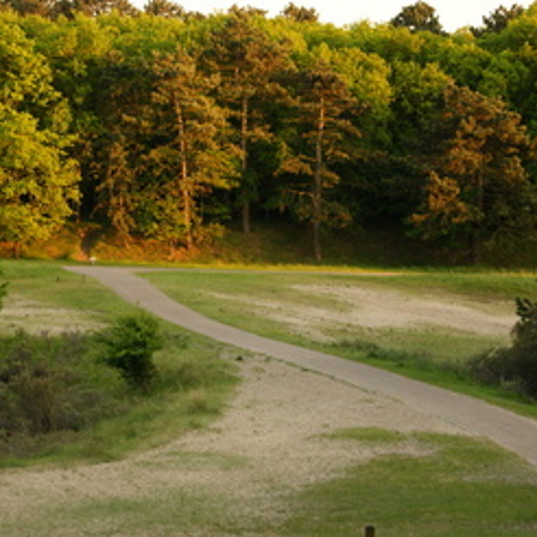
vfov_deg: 14.6
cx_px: 142
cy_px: 212
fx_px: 2089
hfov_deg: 14.6
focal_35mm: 119
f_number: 5.6
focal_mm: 50
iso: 400
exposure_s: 1/80
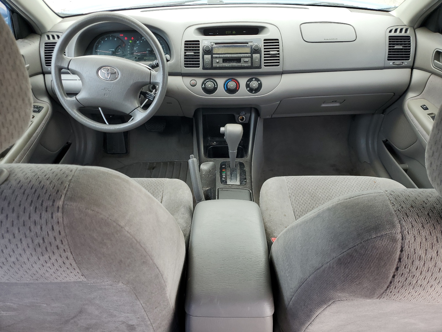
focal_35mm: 26
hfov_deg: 67.3
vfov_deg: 53.1
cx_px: 221
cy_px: 166
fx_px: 332
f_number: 1.5
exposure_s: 1/149
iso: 50
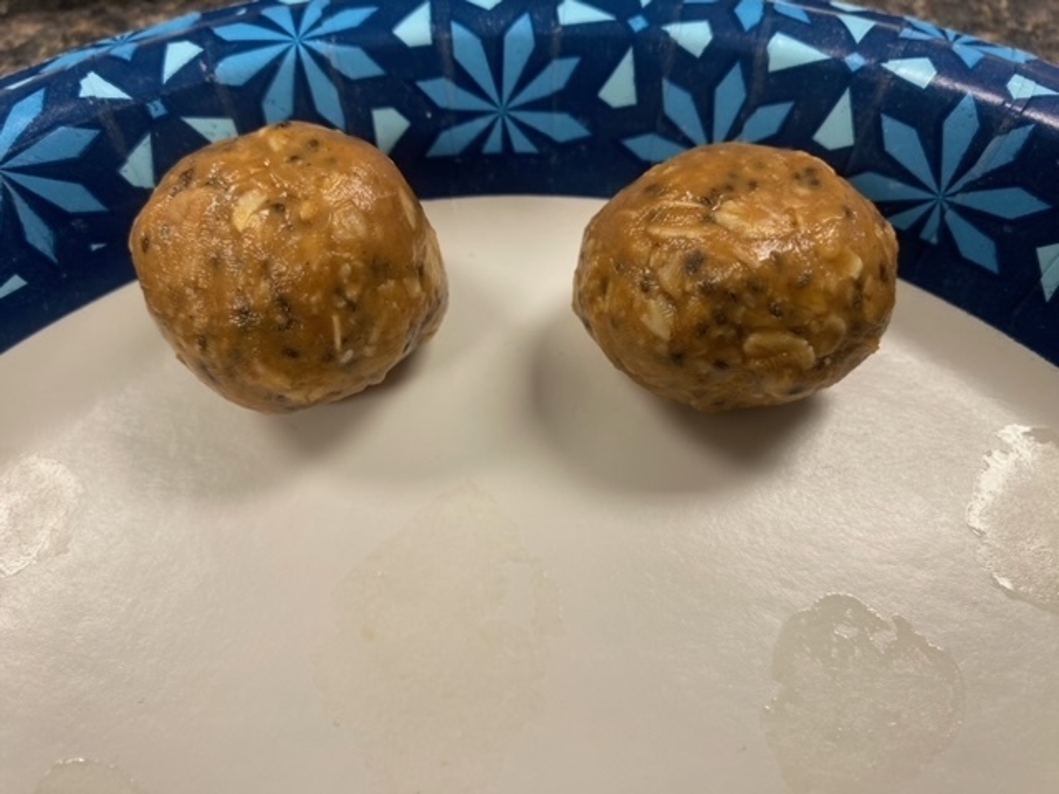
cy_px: 397
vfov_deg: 53.1
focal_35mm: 26
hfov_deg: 67.3
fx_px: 795
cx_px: 530
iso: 80
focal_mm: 4.25
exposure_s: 1/64
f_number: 1.8
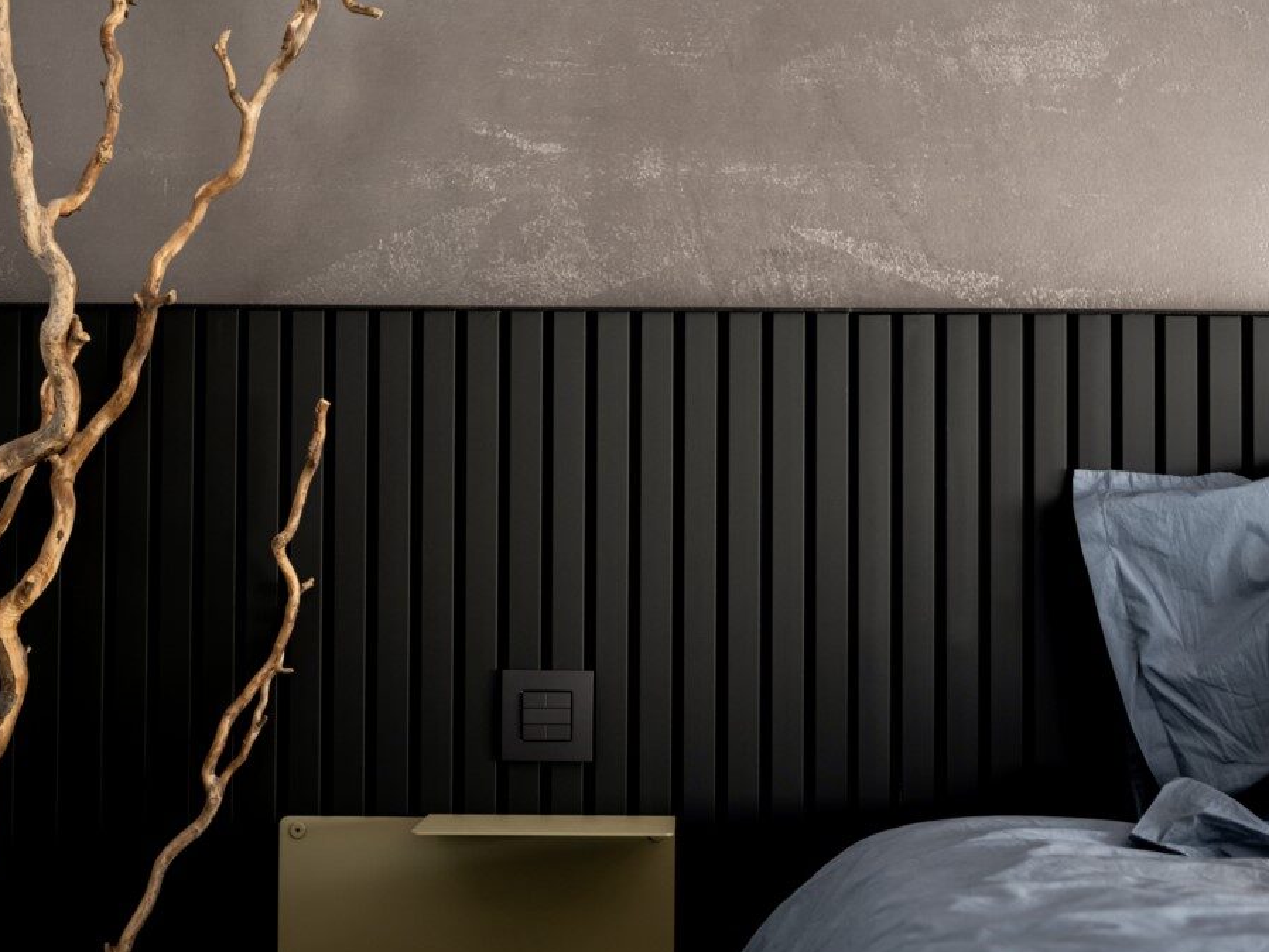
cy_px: 481
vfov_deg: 25.7
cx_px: 684
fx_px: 2090
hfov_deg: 33.8
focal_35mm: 57
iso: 800
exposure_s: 1/160
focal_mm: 52
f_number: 2.8
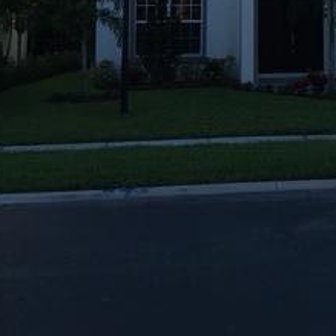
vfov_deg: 21.9
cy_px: -31
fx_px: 824
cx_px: 359
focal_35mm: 75
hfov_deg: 22.0
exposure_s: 1/1522
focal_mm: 4.15
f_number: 2.2
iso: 32
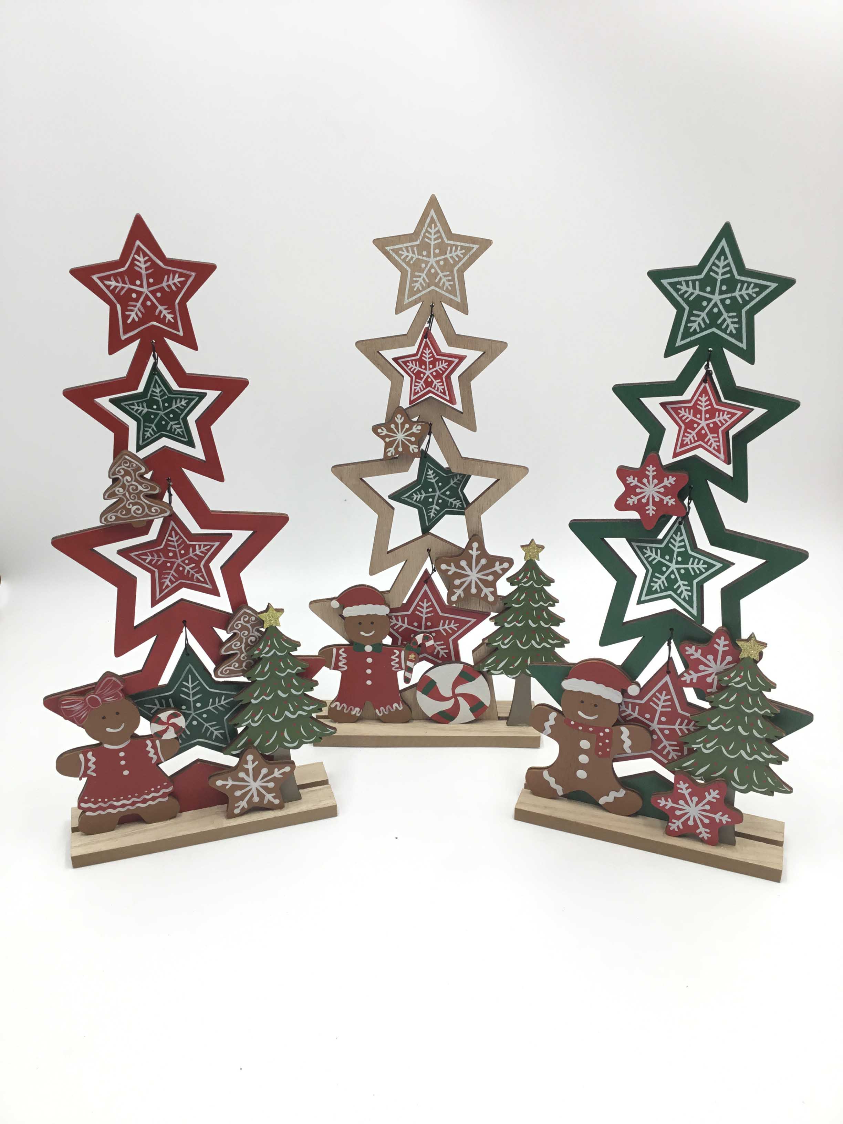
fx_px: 1007
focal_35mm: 31
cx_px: 422
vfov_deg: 58.4
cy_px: 562
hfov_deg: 45.4
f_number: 2.4
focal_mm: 3.3
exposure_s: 1/100
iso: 25
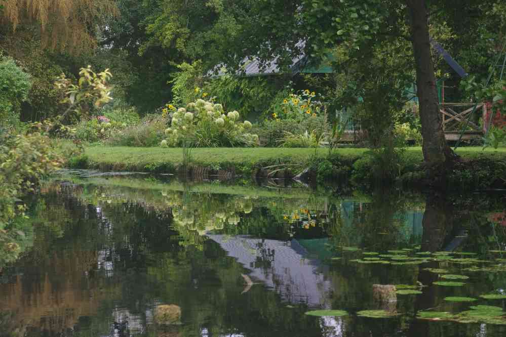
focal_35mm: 82
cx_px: 253
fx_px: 1159
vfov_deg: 16.6
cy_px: 168
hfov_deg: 24.6
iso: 1600
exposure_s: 1/100
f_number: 9
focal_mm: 55
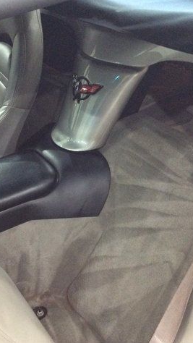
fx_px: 427
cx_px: 72
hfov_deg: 25.4
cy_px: 172
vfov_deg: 43.7
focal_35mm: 47
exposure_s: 1/20
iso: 250
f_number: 2.4
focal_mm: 3.3
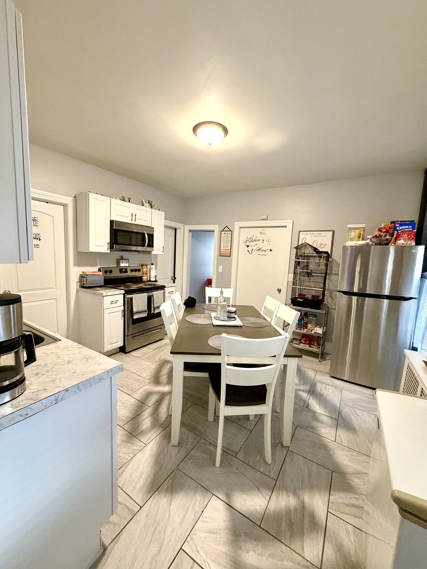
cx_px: 214
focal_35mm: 14
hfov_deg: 85.7
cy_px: 284
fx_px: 230
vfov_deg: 102.1
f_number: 2.2
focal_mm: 2.22
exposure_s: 1/60
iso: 500
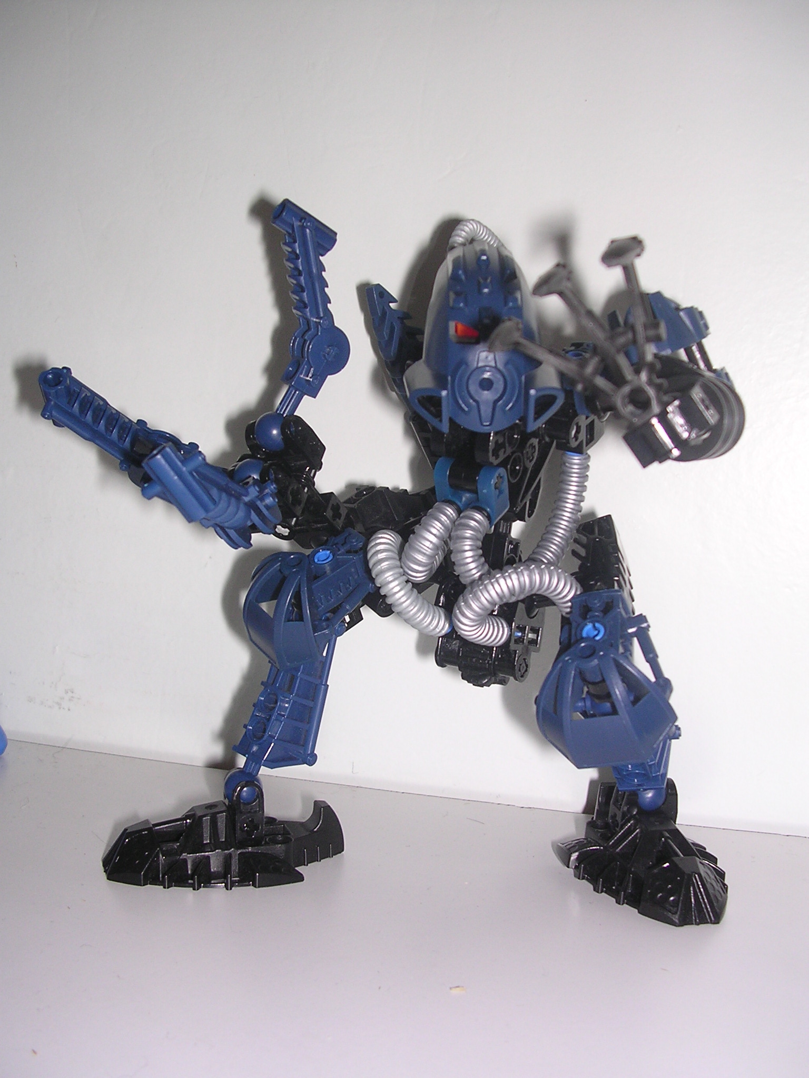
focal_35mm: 38
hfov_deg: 37.7
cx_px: 404
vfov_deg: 49.0
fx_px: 1184
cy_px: 539
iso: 100
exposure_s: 1/60.1
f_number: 2.8
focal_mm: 5.8
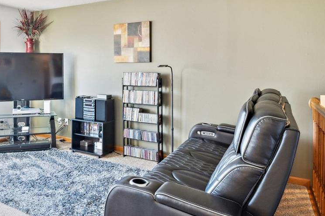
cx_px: 98
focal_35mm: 30
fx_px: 271
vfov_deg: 42.8
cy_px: 69
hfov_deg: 59.9
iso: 400
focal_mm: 14
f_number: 8
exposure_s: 1/10
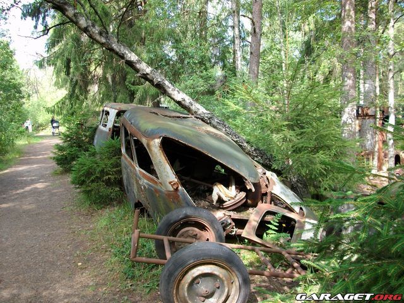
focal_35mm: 32
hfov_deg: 56.8
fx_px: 373
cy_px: 152
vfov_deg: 44.2
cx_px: 202
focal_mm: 5.7
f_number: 2.9
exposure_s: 1/72.4
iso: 80
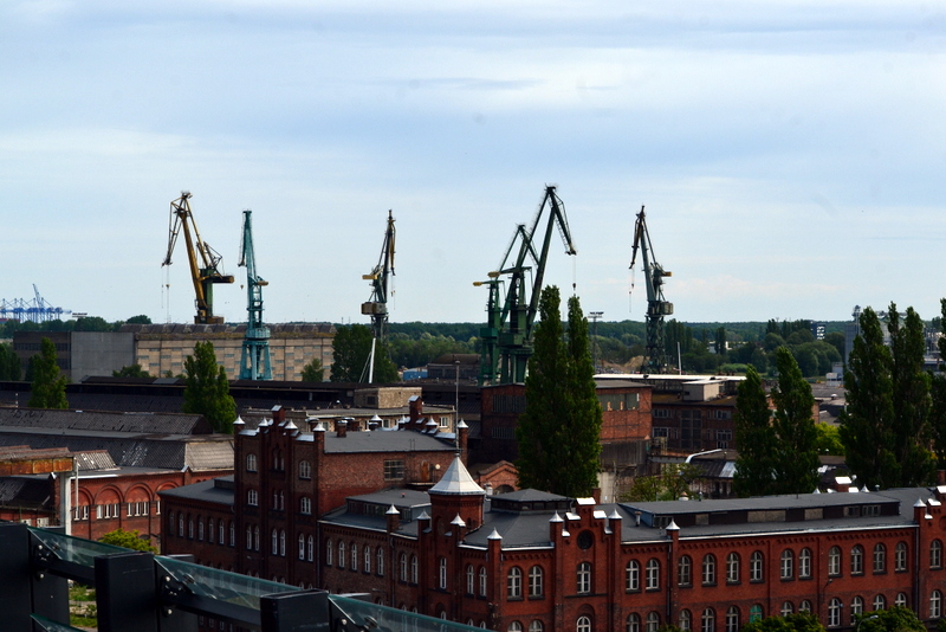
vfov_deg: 14.7
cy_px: 316
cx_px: 473
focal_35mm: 93
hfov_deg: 21.9
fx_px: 2445
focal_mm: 62
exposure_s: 1/500
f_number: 11
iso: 280
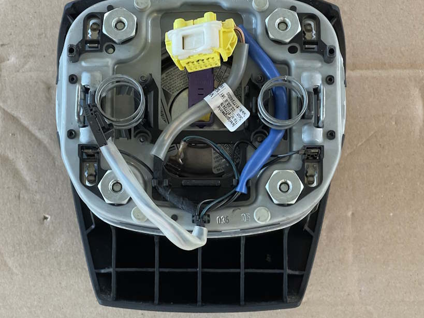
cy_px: 138
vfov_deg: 18.4
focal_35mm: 80
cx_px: 207
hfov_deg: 24.4
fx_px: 980
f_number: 2.2
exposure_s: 1/50
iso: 320
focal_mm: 7.5
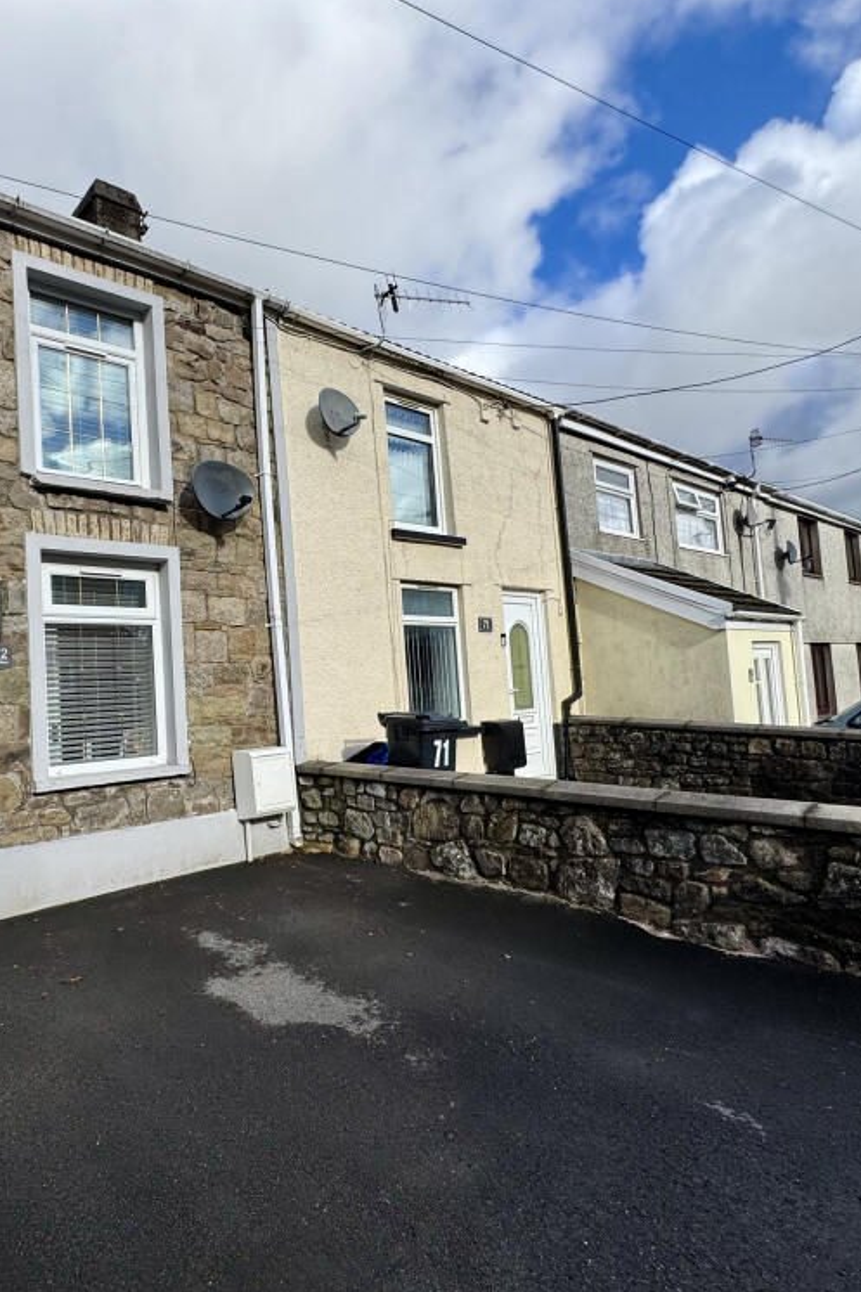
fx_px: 718
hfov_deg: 59.9
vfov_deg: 84.0
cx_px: 263
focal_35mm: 20
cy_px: 660
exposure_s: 1/1789
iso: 40
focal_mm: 2.22
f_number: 2.2
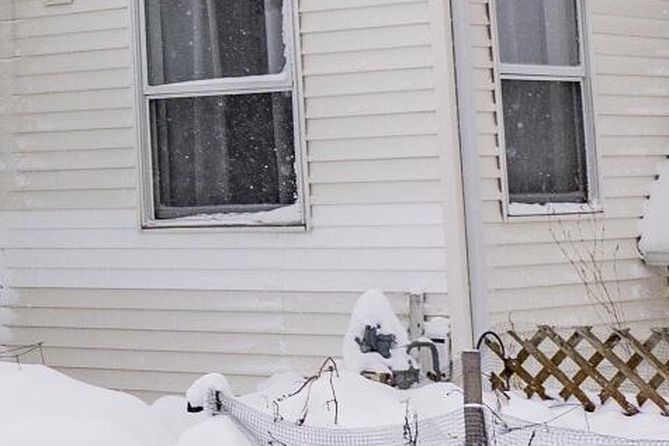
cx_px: -344
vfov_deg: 10.7
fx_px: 2341
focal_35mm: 126
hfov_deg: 15.0
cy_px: -96
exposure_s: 1/3200
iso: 250
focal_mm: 20
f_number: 4
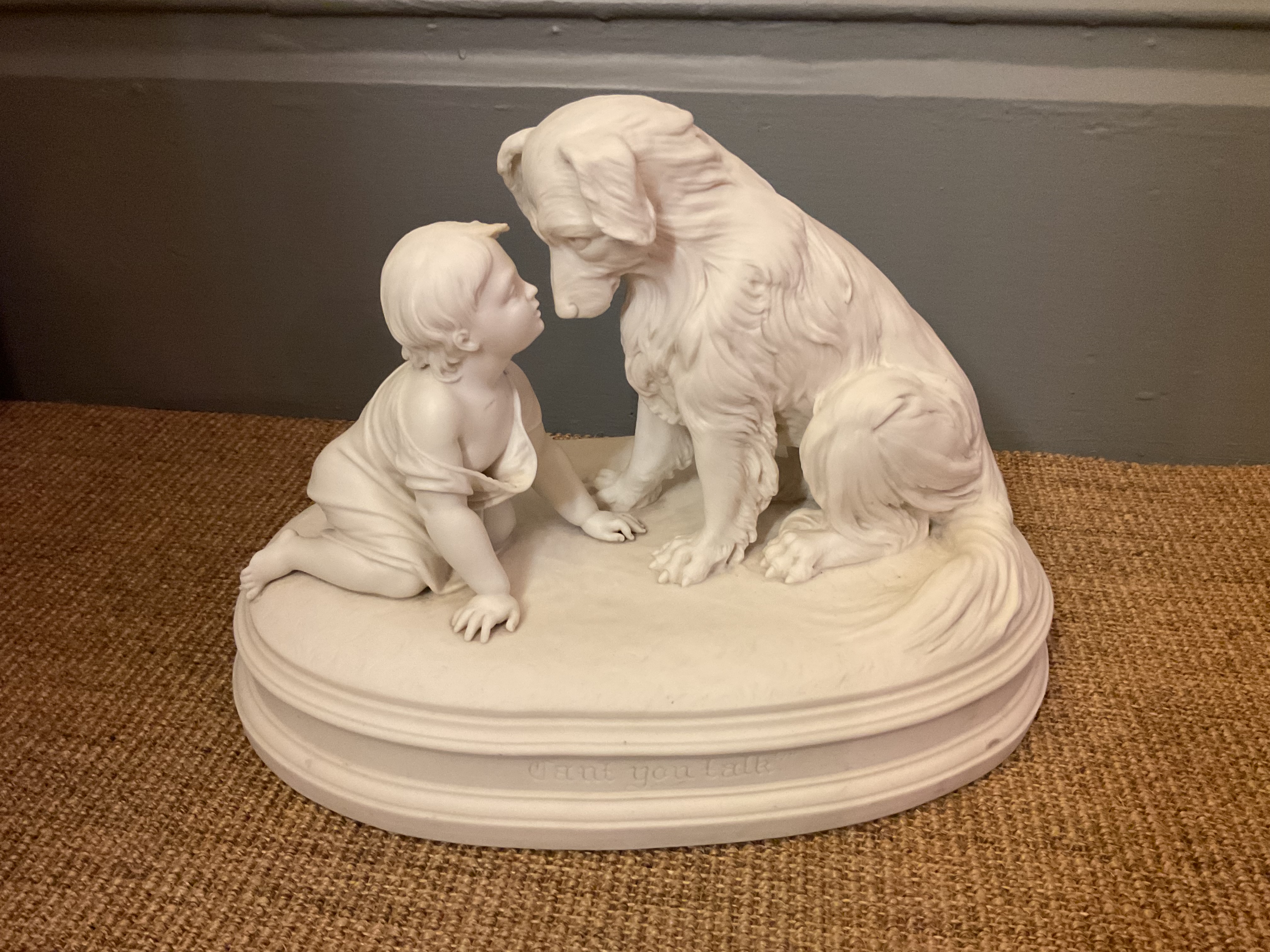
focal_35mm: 29
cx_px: 635
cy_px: 476
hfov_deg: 61.7
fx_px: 1064
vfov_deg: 48.2
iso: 320
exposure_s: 1/33
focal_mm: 3
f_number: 1.8
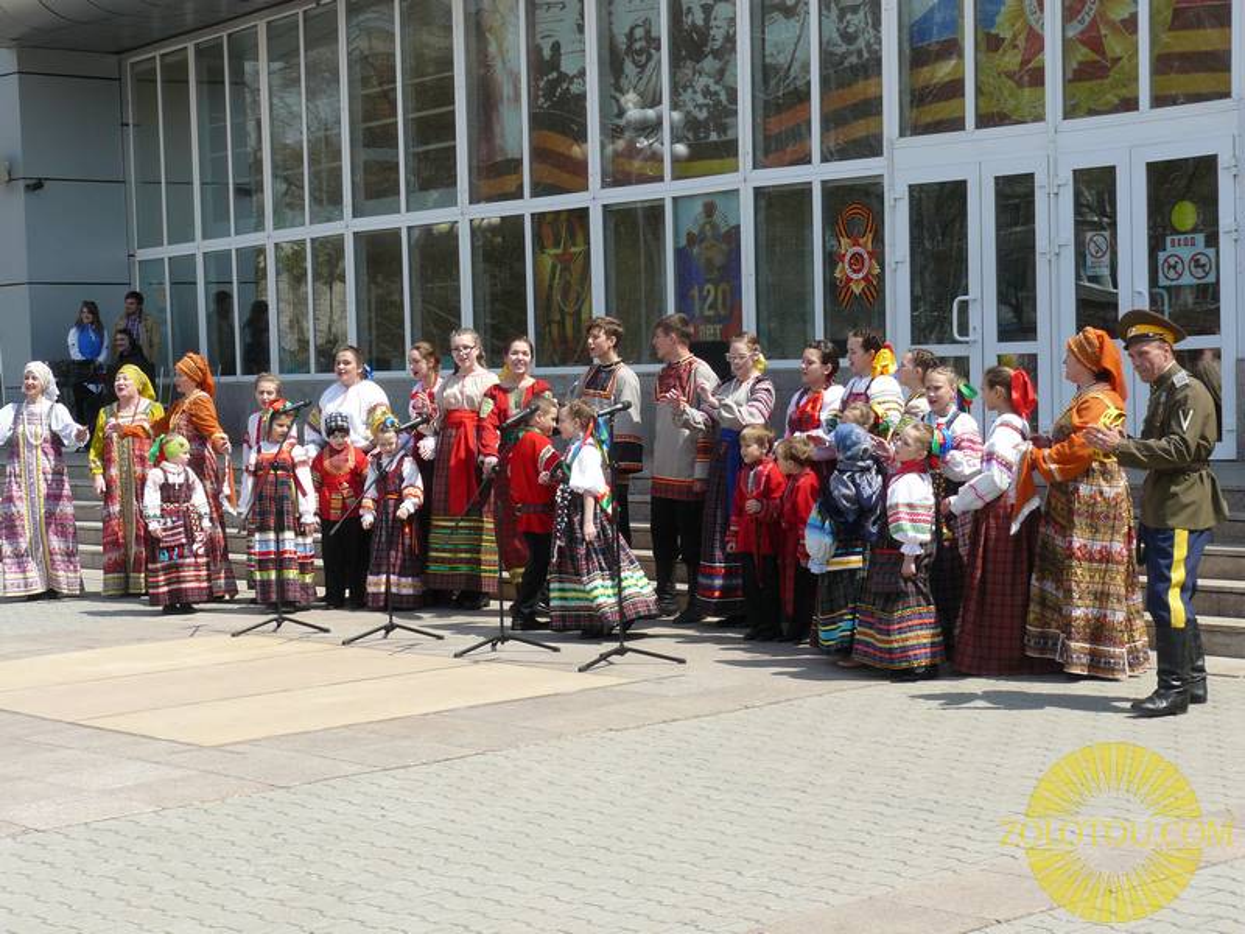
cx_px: 622
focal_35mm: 70
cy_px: 467
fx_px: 2518
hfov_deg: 27.8
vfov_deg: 21.0
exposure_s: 1/320
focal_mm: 11.6
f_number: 5.6
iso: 100
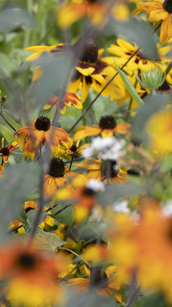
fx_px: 1832
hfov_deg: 5.4
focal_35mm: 226
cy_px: 153
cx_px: 35
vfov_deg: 9.5
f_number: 3.9
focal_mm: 52.4
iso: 200
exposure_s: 1/80
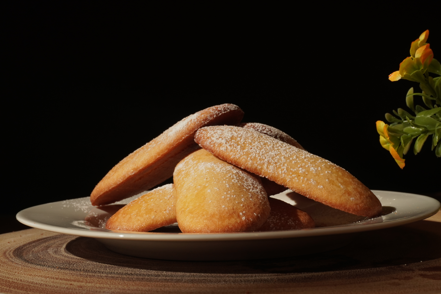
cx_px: 220
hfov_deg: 27.0
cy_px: 147
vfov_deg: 18.2
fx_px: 919
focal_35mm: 75
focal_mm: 50
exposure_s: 1/60
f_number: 16
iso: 400
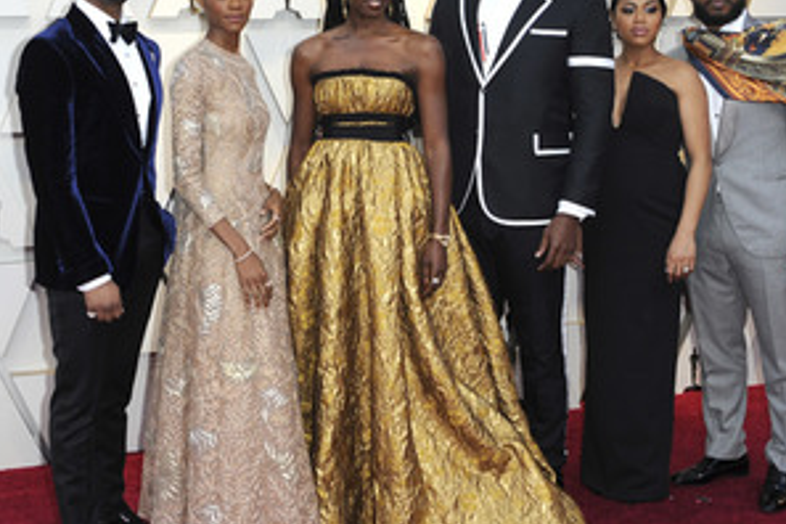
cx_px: 418
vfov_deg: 25.5
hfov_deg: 37.5
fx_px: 1157
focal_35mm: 53
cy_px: 225
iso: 800
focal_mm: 35
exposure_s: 1/250
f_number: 7.1
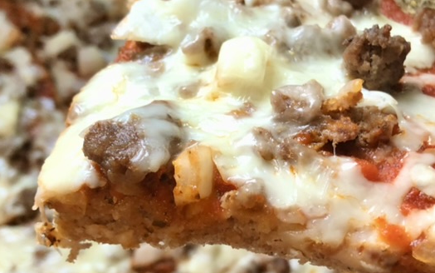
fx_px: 688
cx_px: 257
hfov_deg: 35.0
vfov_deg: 22.4
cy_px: 159
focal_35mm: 58
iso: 40
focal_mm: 3.99
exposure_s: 1/24
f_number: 1.8
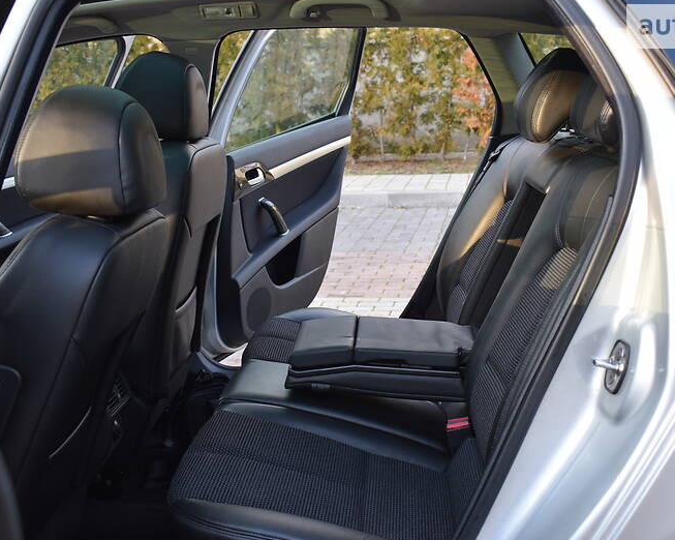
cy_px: 267
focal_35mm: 47
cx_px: 377
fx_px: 930
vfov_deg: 32.3
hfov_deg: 39.8
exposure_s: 1/125
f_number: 5.6
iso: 400
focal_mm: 27
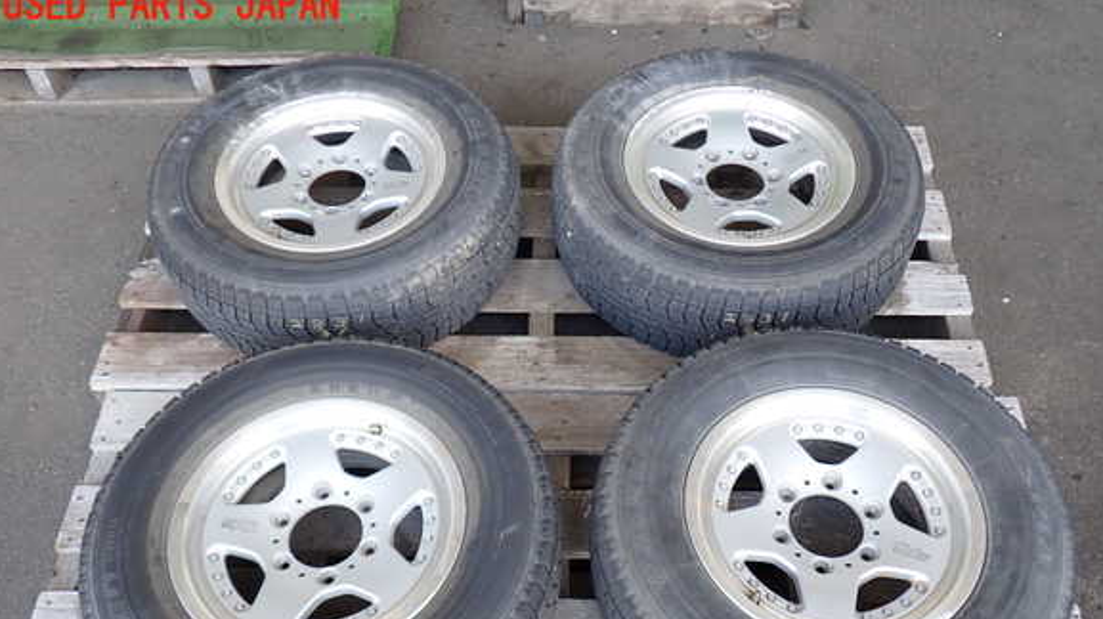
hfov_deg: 58.0
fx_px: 994
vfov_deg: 34.3
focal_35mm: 34
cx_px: 566
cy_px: 413
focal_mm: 5.4
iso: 100
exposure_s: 1/80
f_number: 2.3
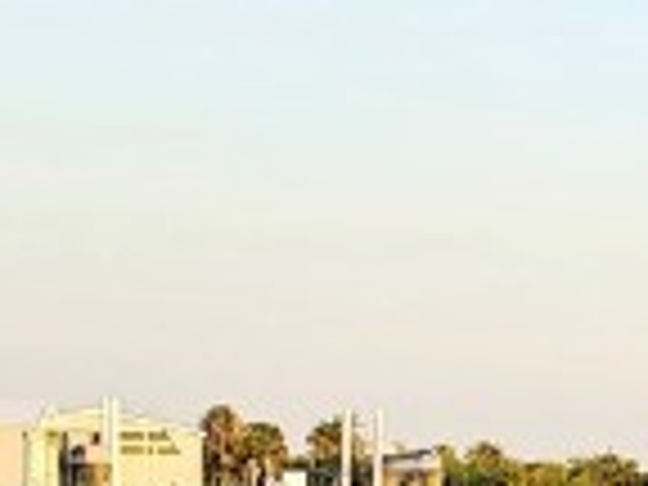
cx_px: 1138
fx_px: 3070
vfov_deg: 8.9
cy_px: 684
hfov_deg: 11.3
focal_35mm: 164
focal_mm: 6.3
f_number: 1.7
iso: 10
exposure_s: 1/123
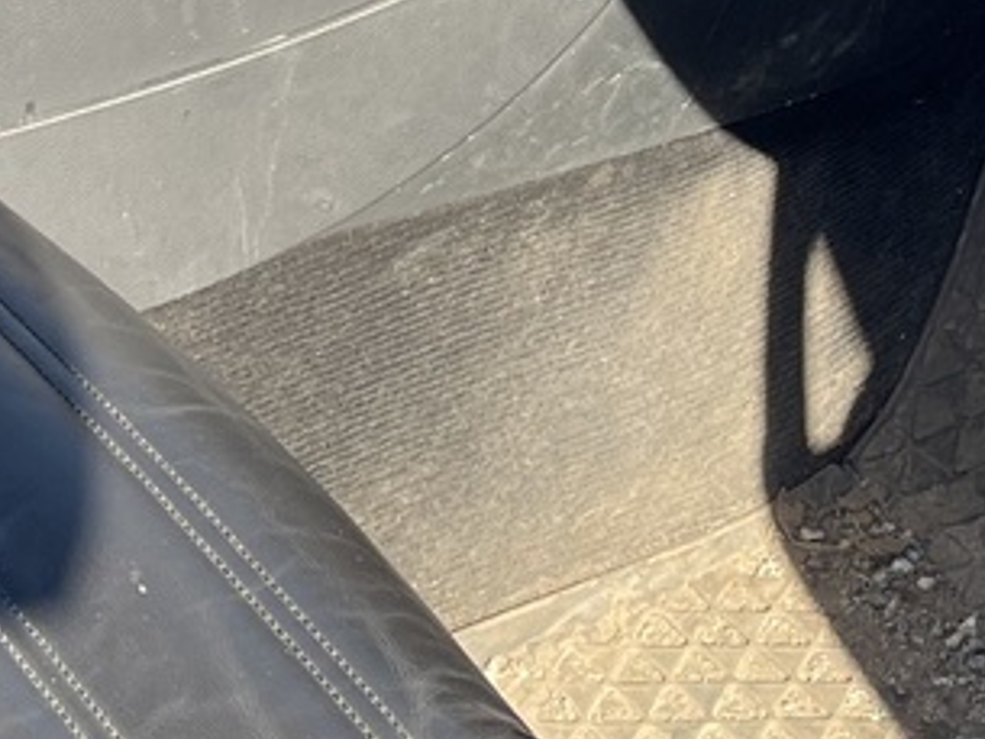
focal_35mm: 118
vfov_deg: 12.1
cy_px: -261
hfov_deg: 16.4
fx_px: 3359
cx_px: 65
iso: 32
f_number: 1.6
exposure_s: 1/395
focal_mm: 5.1
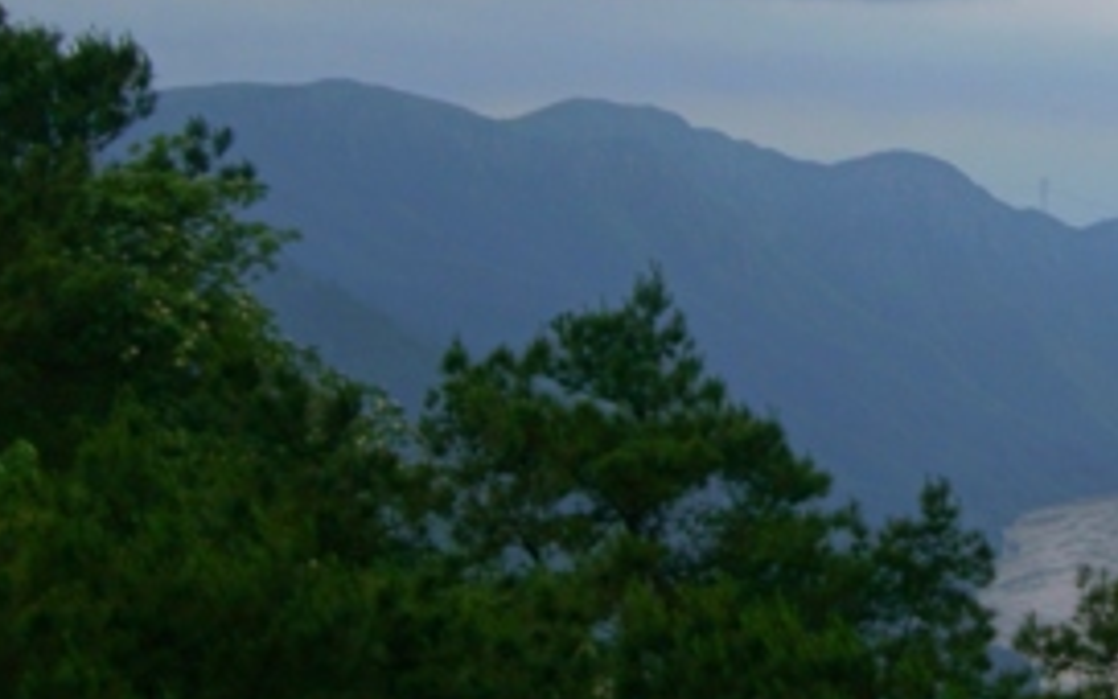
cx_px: 1093
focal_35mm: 138
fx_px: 4205
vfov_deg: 9.5
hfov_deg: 14.9
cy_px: 195
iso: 200
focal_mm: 24
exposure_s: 1/200
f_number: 11
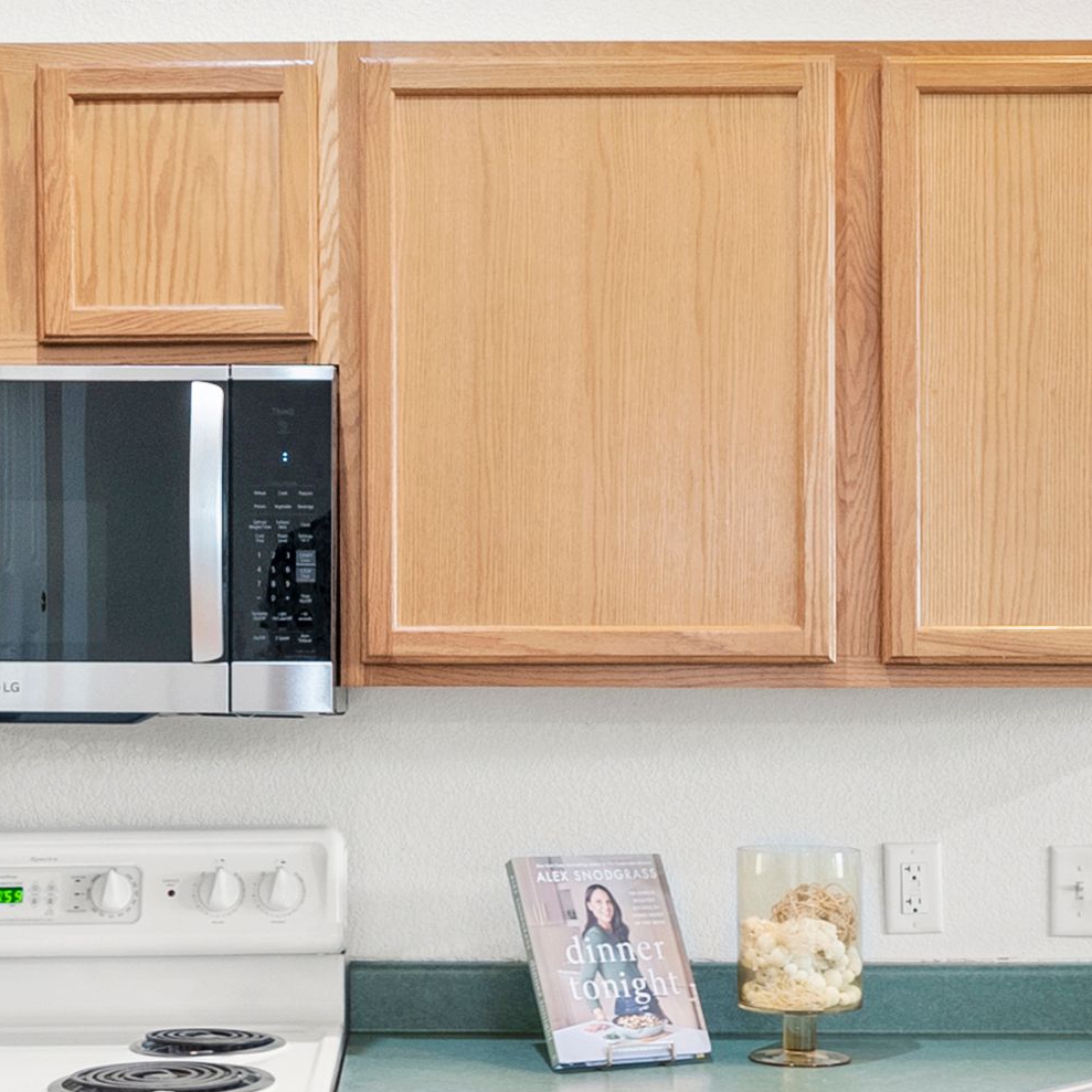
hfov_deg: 27.6
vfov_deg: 27.5
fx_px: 2213
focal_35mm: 62
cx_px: 375
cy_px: 751
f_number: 8
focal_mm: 17
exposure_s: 1/3
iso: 800
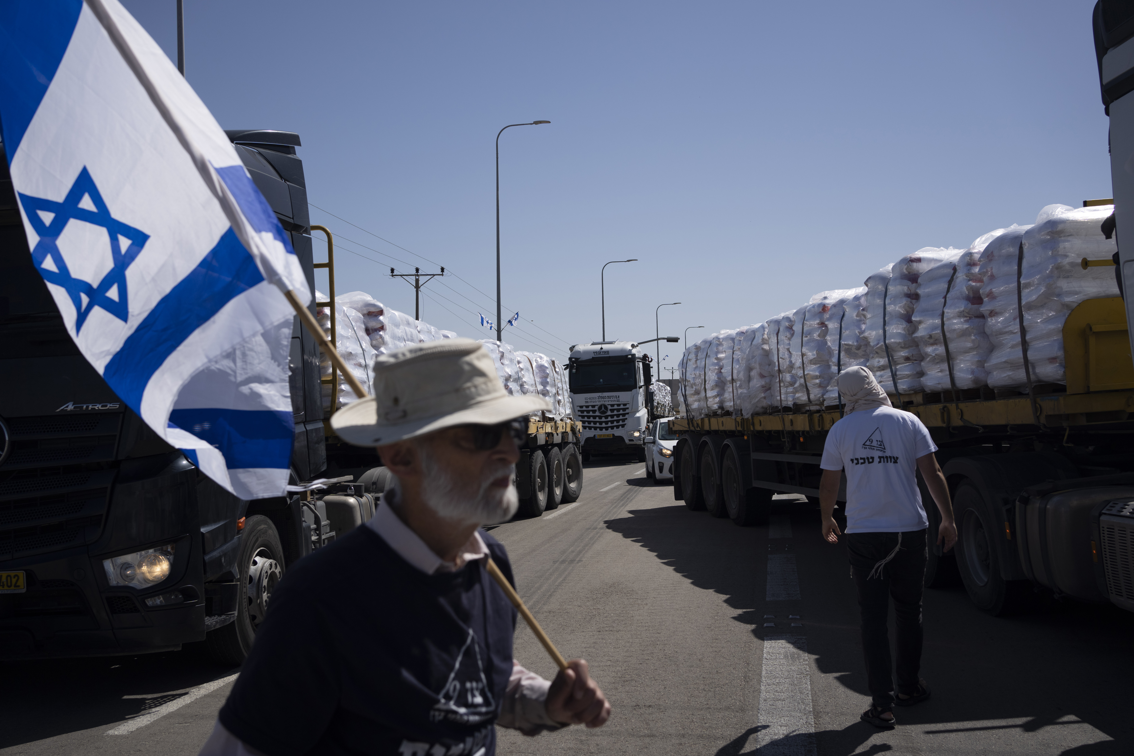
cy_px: 378
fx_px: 1102
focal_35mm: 35
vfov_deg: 37.9
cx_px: 567
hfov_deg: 54.4
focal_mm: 35
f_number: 5.6
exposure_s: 1/2000
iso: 200
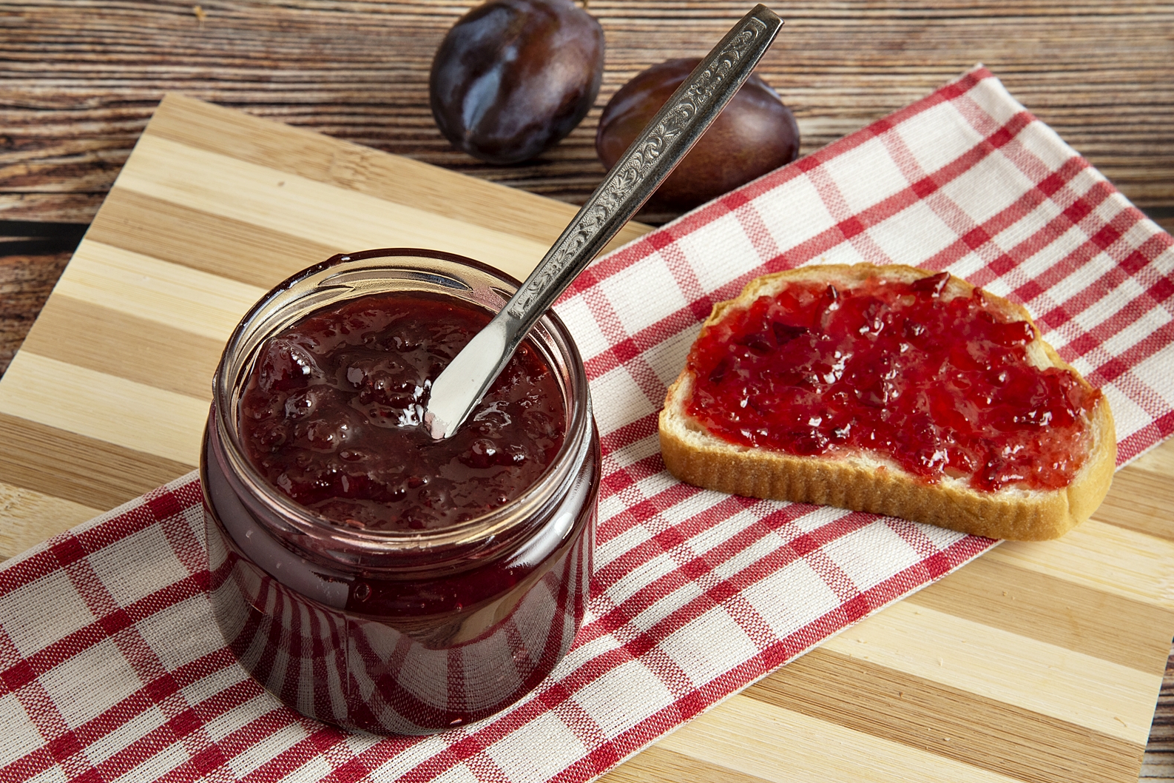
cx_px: 584
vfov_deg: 11.3
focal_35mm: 121
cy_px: 392
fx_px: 3946
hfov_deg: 16.9
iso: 320
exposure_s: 1/100
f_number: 14
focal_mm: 120
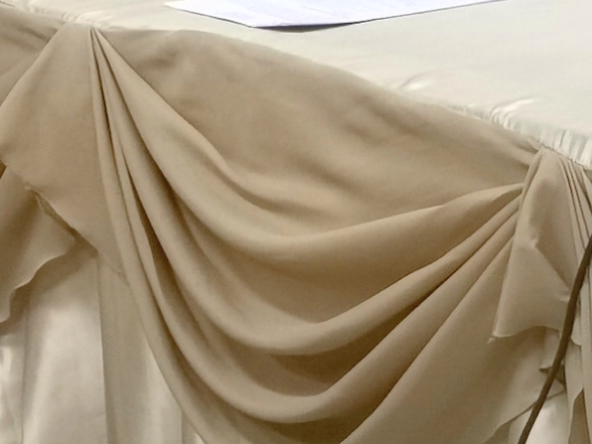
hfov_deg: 9.5
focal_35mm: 196
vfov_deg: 7.3
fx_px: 3352
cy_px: -436
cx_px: 1120
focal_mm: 5.58
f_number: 1.8
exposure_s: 1/100
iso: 200
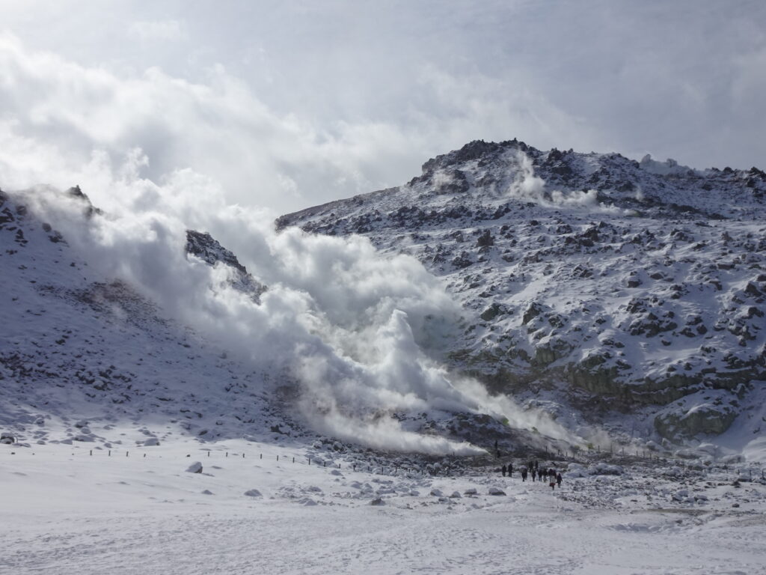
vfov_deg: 32.9
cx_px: 383
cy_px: 288
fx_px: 974
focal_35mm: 44
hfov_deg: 42.9
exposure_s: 1/2000
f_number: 5
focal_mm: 7.29
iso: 80
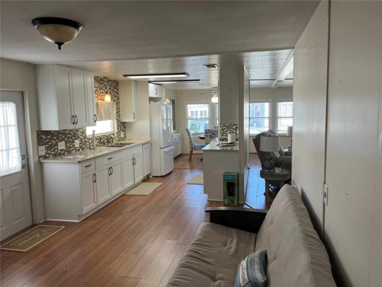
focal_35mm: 26
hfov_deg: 67.3
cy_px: 144
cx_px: 191
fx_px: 287
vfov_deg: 53.1
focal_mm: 5.1
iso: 80
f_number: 1.6
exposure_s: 1/120
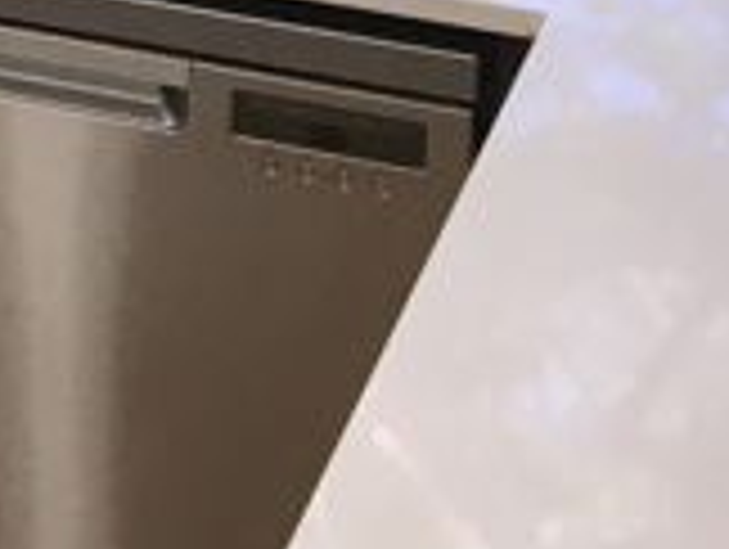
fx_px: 3775
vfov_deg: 7.8
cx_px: -1508
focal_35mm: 179
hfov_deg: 8.9
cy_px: -675
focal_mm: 4.15
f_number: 2.2
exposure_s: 1/33
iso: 25
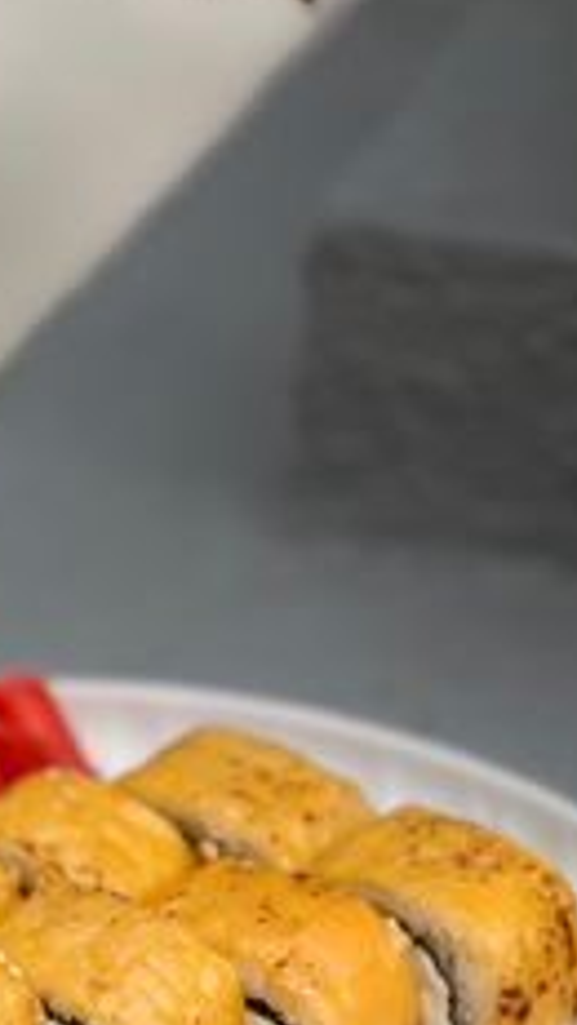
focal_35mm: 155
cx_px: 75
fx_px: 4214
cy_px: 843
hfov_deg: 7.8
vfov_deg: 13.8
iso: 25
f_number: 2.8
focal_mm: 9
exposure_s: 1/121
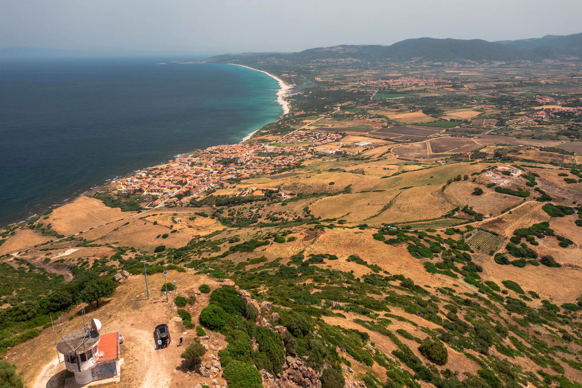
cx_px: 291
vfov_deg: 46.4
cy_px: 194
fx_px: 453
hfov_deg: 65.5
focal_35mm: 28
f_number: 4.5
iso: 200
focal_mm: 10.26
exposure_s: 1/50
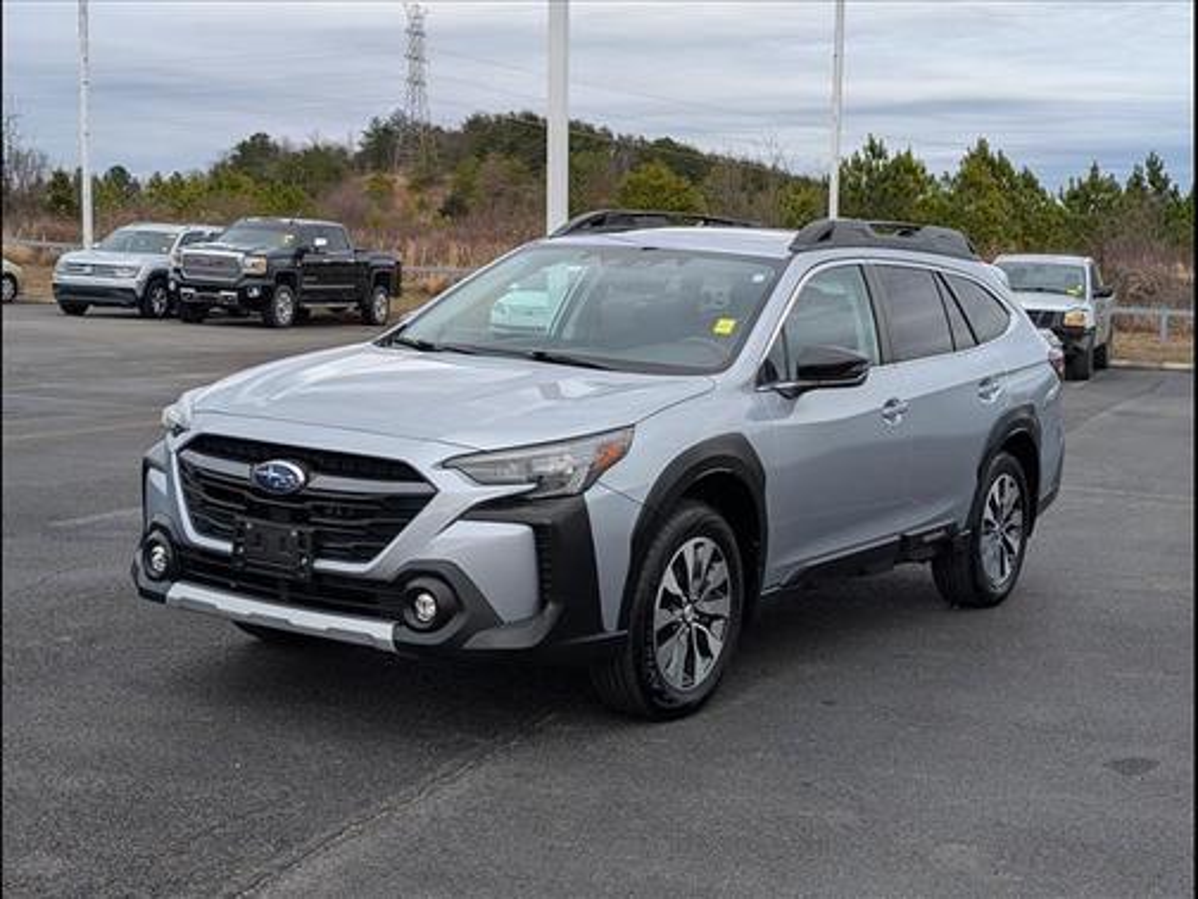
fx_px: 1696
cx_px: 599
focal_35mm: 49
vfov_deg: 29.7
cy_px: 450
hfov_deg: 38.9
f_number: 1.68
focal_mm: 6.9
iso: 19
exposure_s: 1/357
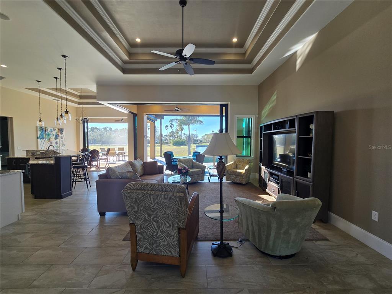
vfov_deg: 89.9
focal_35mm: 13
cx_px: 196
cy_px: 147
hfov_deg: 106.2
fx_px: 147
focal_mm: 2.2
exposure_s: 1/120
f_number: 2.2
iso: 64
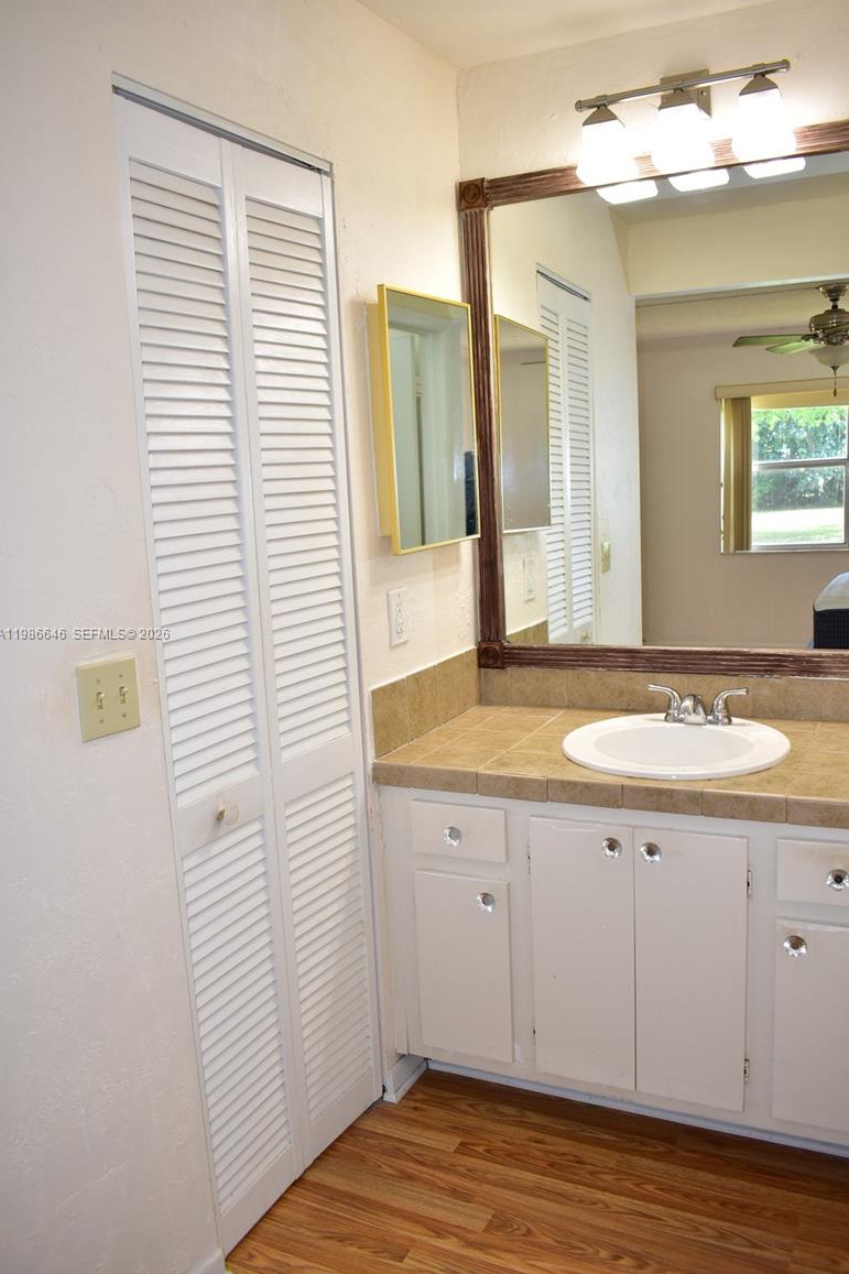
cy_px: 634
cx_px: 432
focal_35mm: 28
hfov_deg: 46.4
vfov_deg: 65.5
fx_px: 991
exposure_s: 1/60
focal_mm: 18
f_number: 4
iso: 360
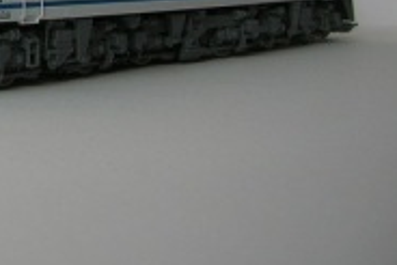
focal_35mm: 99
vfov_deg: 13.5
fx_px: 1093
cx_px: -138
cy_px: -48
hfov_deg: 18.9
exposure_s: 1/88
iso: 50
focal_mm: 5.8
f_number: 2.8
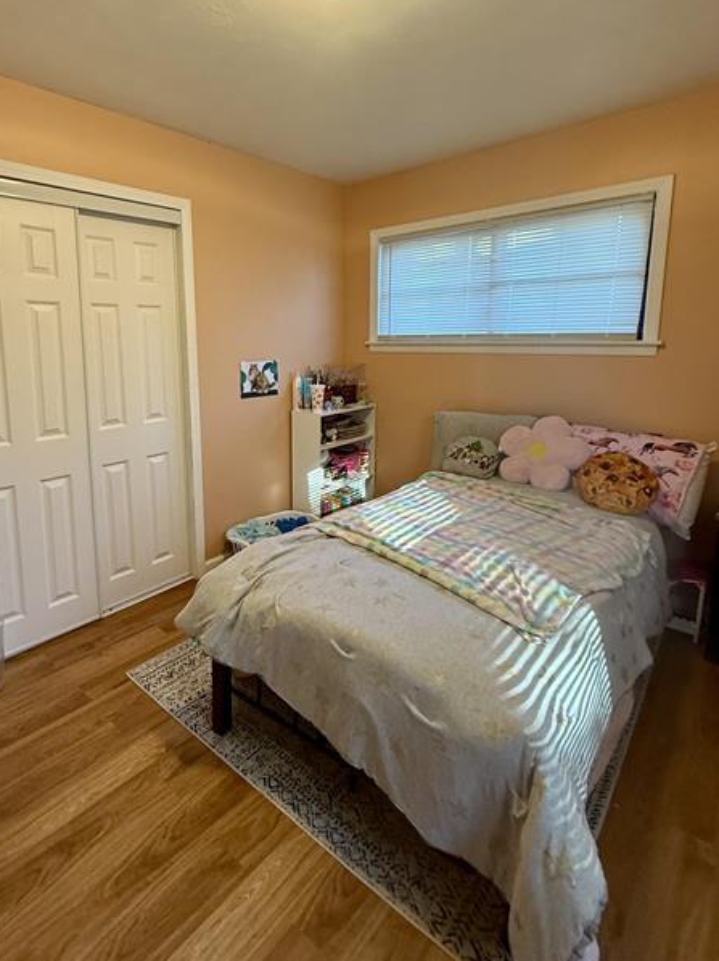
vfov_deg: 87.3
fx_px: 499
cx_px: 274
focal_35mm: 18
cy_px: 415
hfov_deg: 70.5
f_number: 2.2
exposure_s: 1/60
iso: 250
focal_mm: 2.22
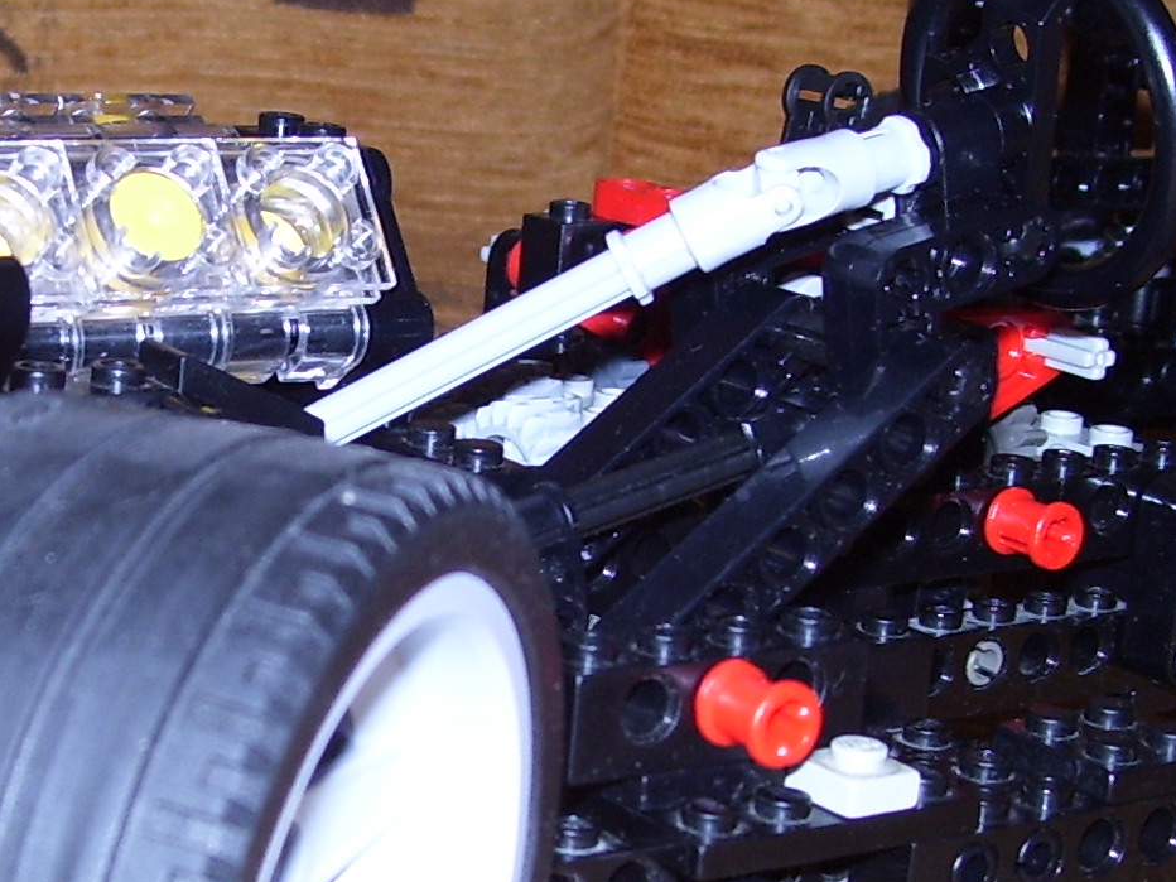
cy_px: 554
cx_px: 119
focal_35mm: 89
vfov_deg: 16.6
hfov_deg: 21.5
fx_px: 3024
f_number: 2.7
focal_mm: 6
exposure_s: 1/60
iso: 80
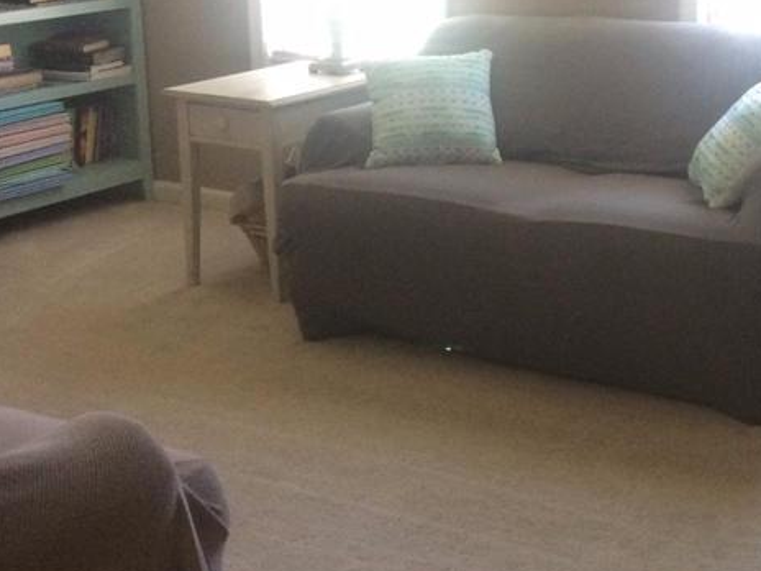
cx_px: 597
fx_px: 1407
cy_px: 174
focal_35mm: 64
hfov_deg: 29.6
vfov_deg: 22.8
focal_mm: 4.15
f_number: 2.2
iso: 160
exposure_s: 1/30
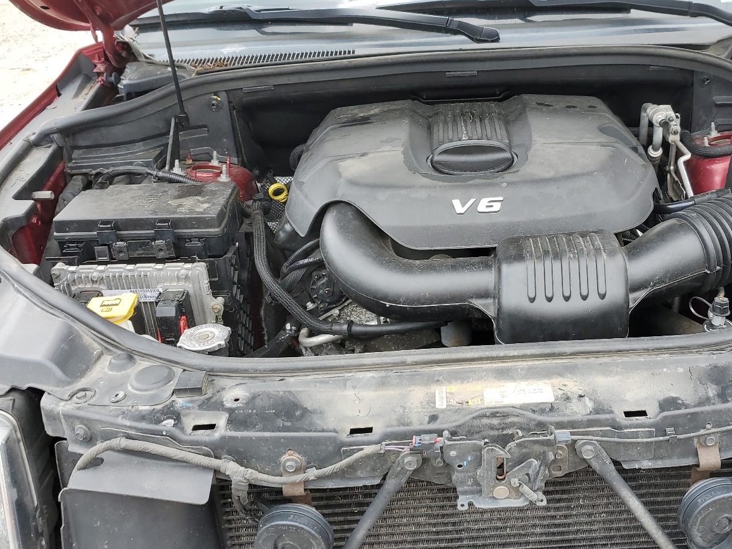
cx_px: 474
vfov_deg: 39.7
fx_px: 761
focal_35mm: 36
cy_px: 282
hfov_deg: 50.6
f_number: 1.5
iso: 50
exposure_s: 1/476
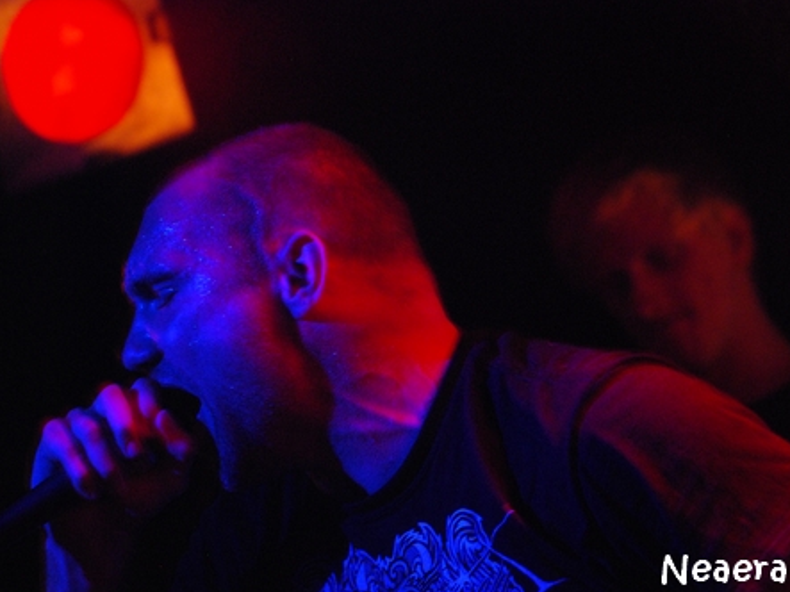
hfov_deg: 9.9
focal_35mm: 199
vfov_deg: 7.5
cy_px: 295
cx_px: 350
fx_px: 4540
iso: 1600
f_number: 4.2
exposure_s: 1/10
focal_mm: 122
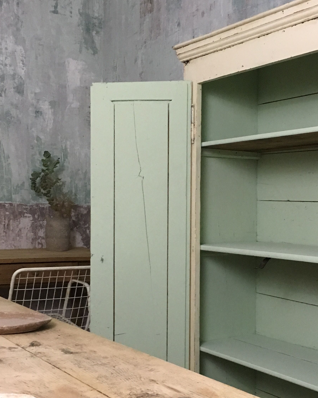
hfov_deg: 29.6
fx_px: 600
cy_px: 233
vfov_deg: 36.6
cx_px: 187
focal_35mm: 51
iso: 200
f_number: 2.2
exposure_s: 1/25
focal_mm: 4.15
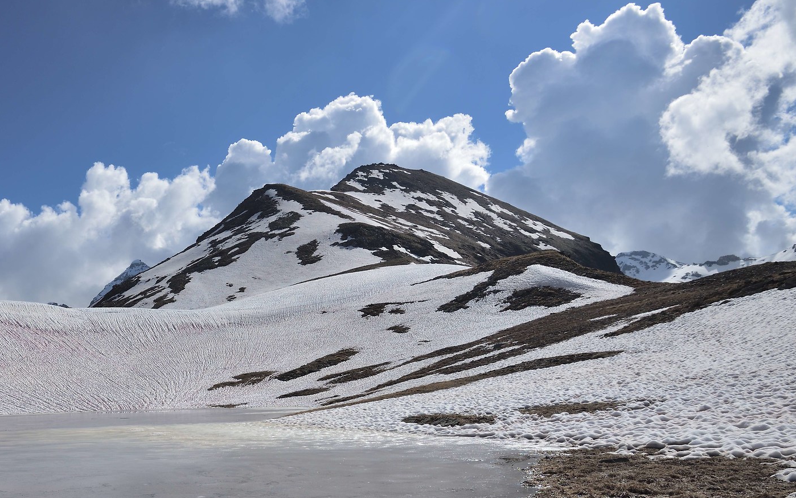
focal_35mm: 28
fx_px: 607
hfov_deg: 61.9
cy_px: 376
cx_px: 180
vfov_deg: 43.1
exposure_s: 1/320
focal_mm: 16
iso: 100
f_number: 8
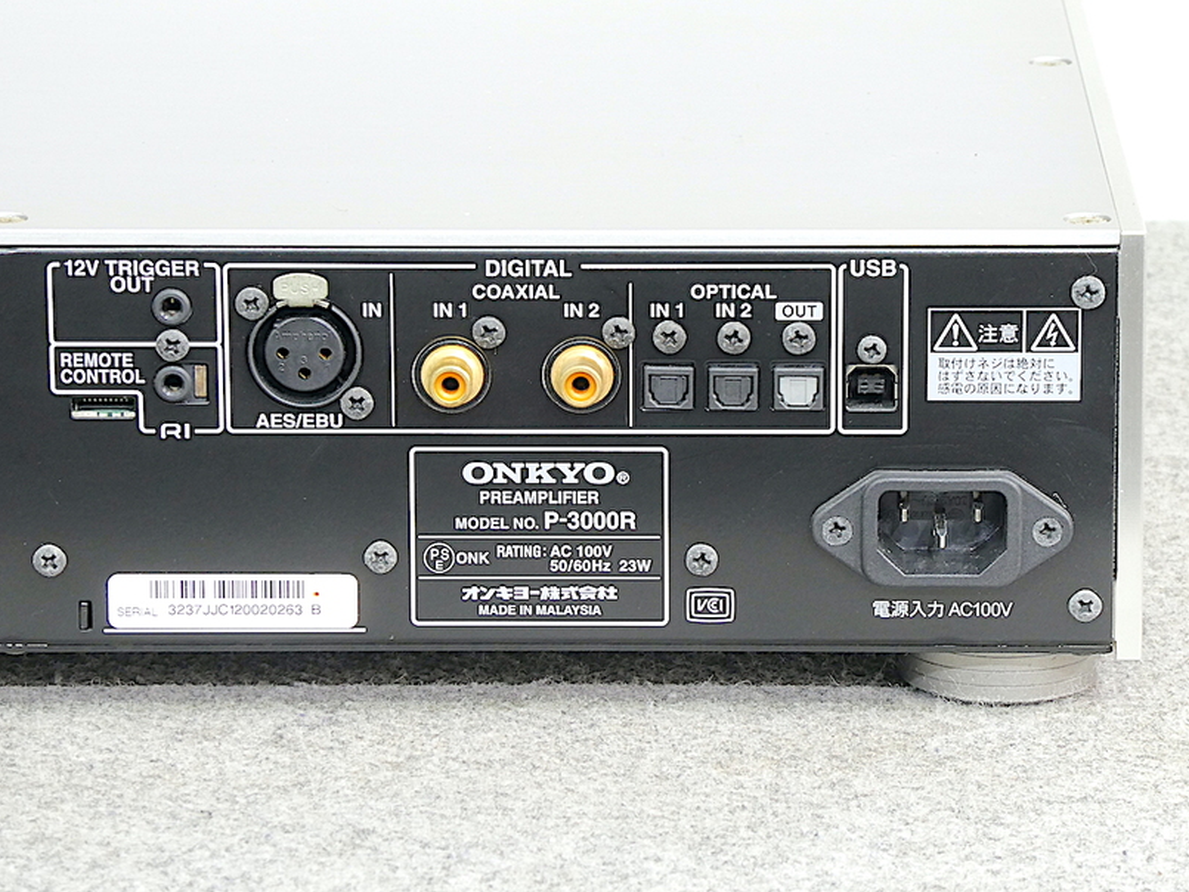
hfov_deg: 11.0
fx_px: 6184
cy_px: 440
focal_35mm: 180
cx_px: 529
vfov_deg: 8.3
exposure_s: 1/3.2
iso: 200
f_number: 5.4
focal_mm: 27.1
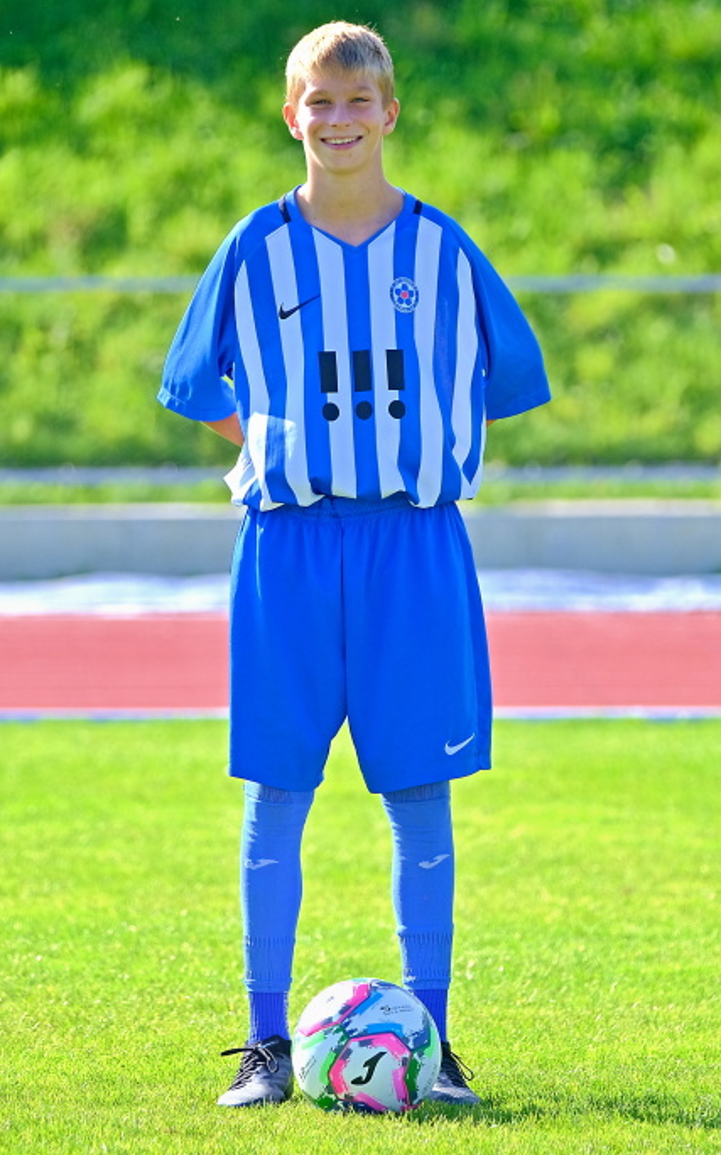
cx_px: 337
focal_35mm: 187
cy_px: 565
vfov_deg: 11.2
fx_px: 5884
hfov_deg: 7.0
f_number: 2.8
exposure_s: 1/1300
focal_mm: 119.2
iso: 320
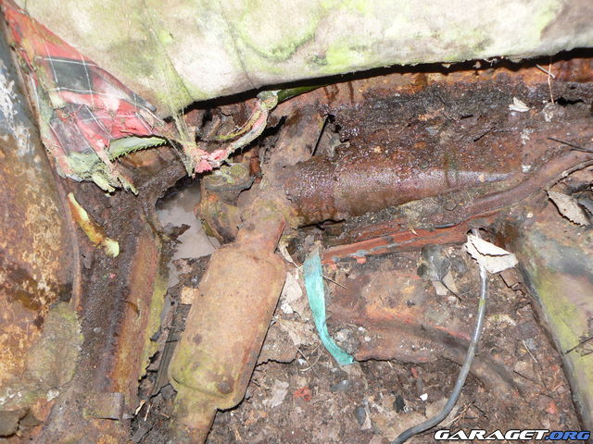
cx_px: 296
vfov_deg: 39.7
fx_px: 617
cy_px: 222
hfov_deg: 51.4
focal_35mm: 36
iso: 100
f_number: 2.8
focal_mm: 6
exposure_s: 1/30
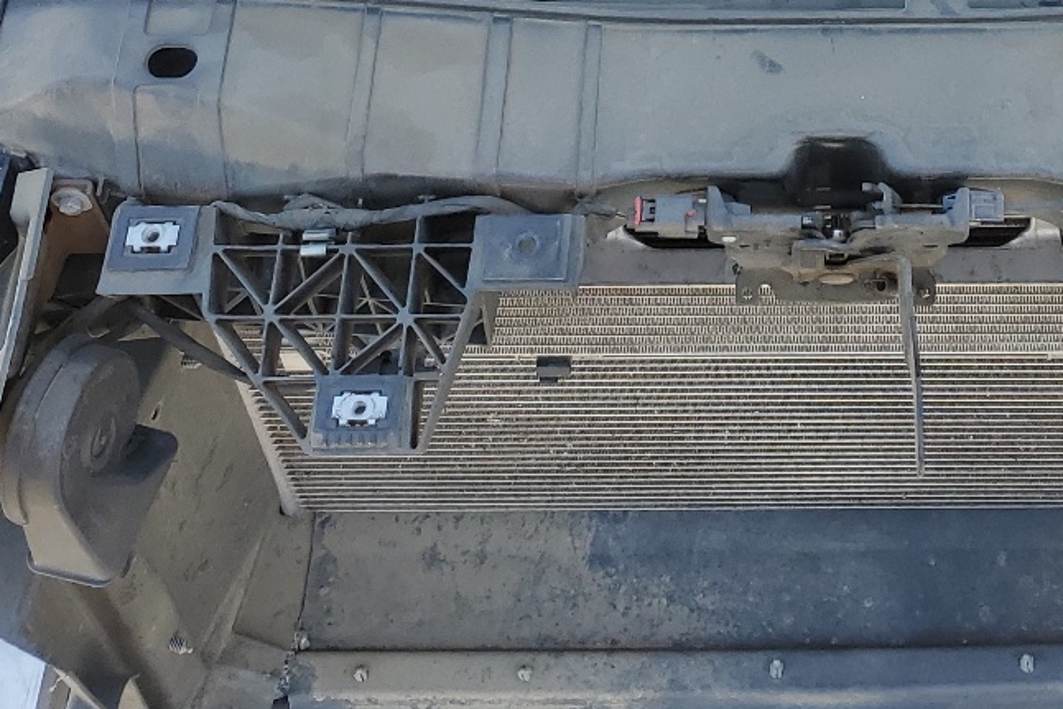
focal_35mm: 67
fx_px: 1979
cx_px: 810
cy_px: -225
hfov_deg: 29.6
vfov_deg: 18.8
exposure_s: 1/500
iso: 50
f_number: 1.5
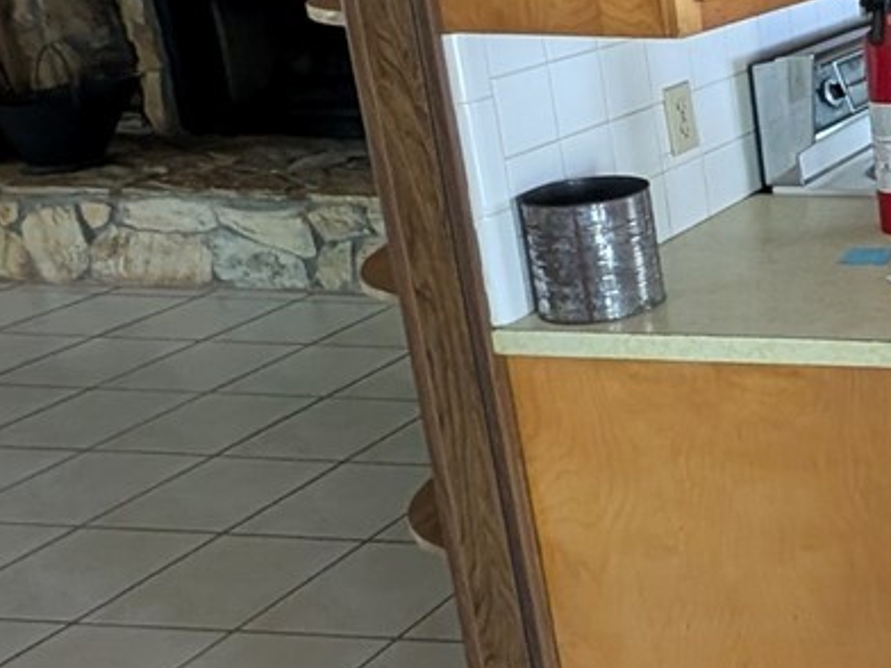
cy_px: 152
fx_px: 1261
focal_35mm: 49
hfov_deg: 25.7
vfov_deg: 29.1
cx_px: 1414
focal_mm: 2.23
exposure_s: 1/25.6
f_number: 1.95
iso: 191
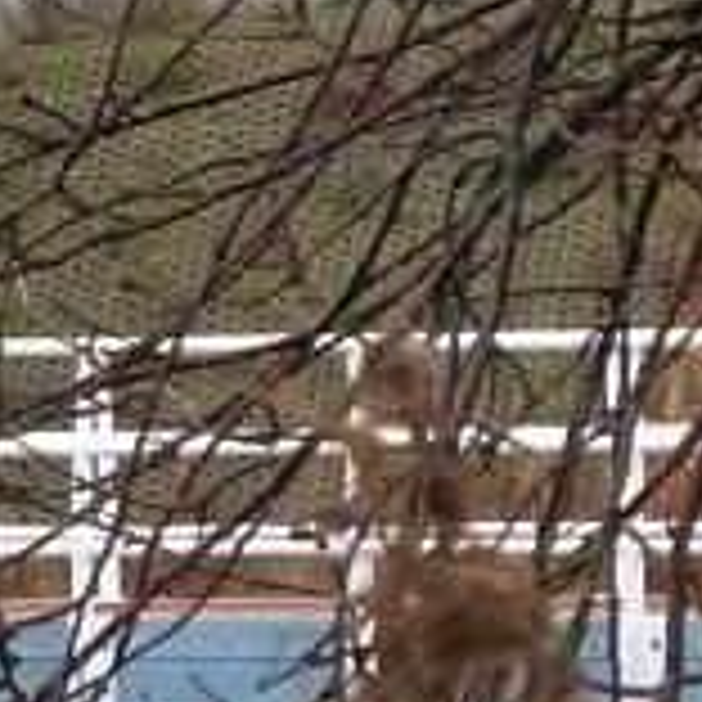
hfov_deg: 1.8
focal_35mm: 980
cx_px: -261
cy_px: 324
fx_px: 22485
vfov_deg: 1.8
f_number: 4.5
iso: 400
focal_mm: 27.8
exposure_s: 1/50
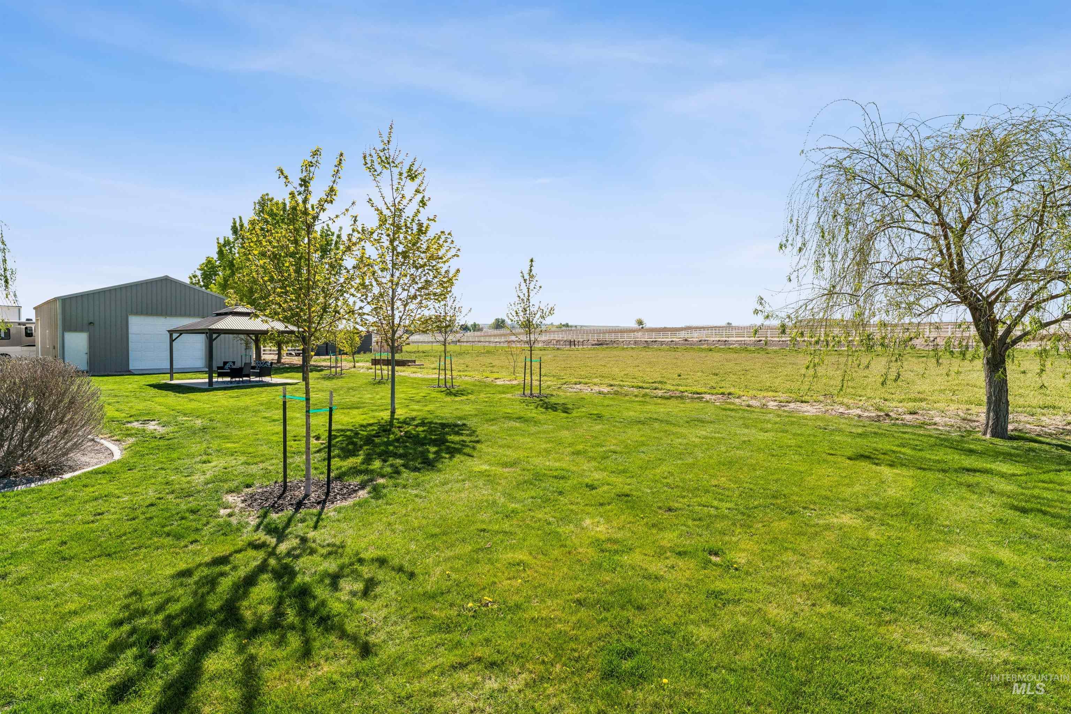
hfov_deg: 91.6
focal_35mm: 18
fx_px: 521
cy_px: 357
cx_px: 536
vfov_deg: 68.9
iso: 400
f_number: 13
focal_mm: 17.5
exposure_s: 1/400
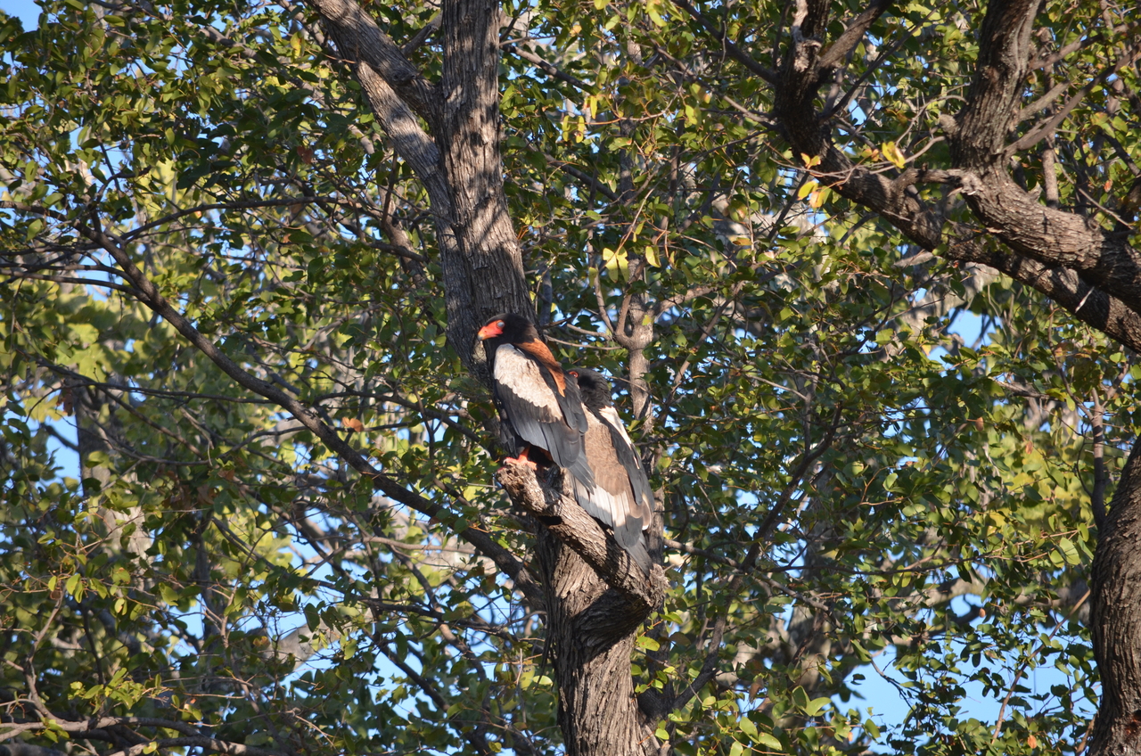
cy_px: 378
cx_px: 570
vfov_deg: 3.0
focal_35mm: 450
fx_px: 14234
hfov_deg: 4.6
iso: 360
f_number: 5.6
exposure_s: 1/500
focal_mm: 300
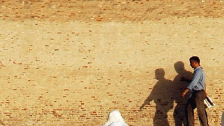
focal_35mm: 635
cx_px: 263
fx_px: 3772
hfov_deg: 3.4
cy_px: -318
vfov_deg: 1.9
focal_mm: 70
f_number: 10
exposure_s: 1/400
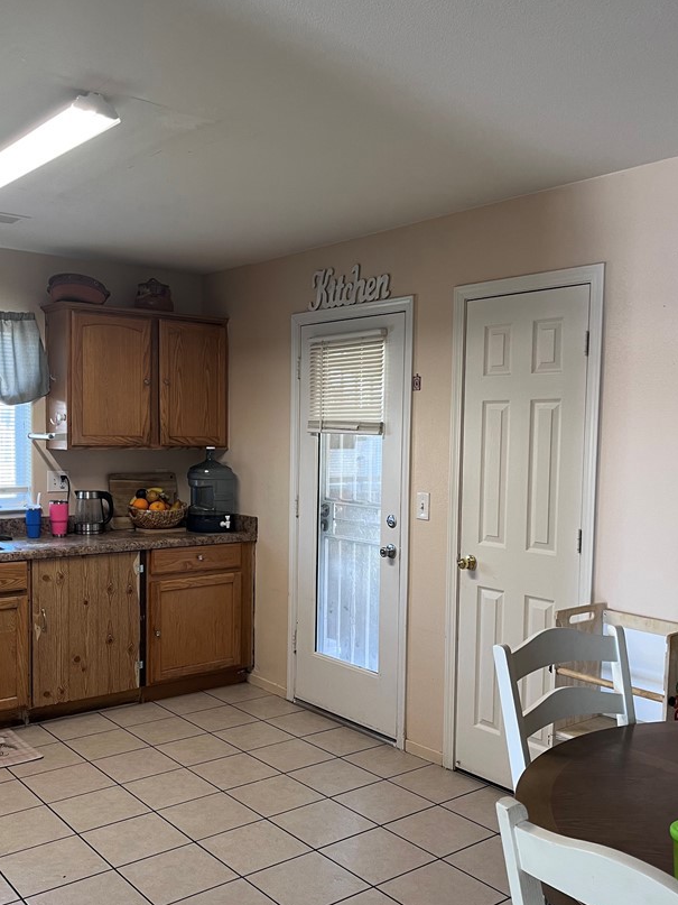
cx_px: 323
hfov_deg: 42.9
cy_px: 481
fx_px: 862
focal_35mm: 33
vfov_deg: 55.3
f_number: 1.6
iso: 80
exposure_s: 1/60
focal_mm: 5.1
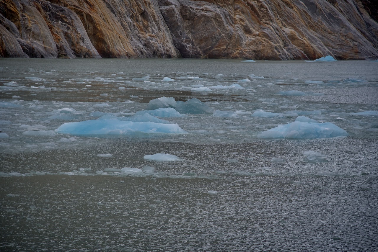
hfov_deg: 17.1
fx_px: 1260
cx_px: 189
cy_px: 126
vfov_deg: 11.4
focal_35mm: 120
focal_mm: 120
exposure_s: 1/250
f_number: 5
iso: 100
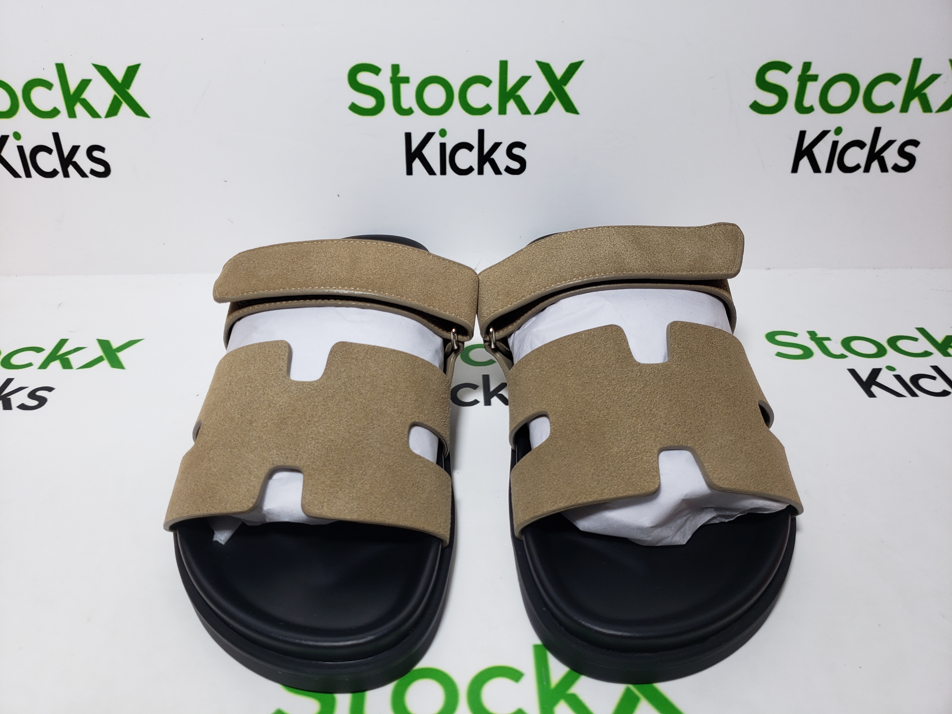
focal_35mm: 26
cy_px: 357
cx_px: 476
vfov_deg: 53.1
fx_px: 715
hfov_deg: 67.3
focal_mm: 4.3
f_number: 1.5
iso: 50
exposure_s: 1/426
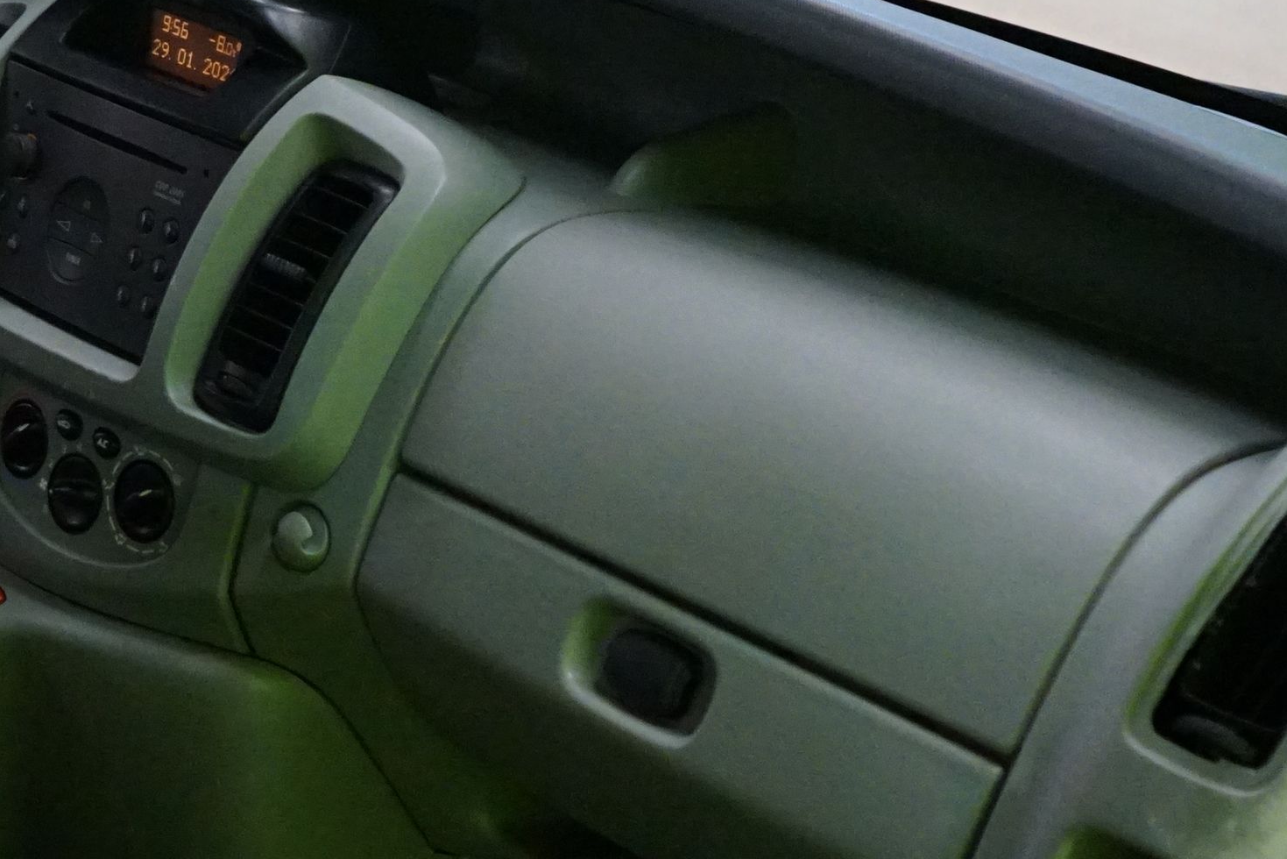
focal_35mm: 75
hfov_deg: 26.4
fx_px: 2682
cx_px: 237
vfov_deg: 17.9
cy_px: 761
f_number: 3.5
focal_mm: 28
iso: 6400
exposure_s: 1/80
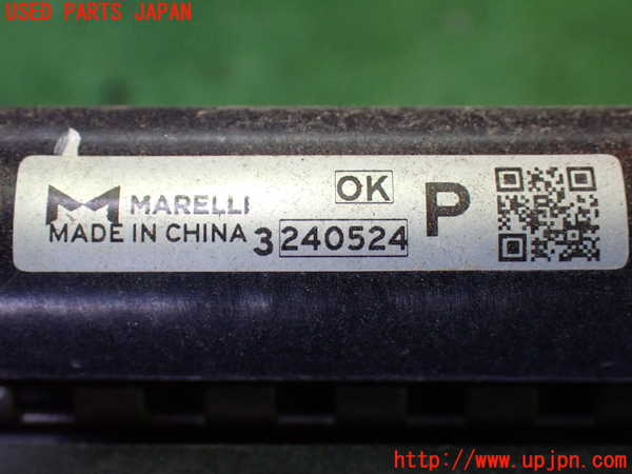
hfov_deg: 40.4
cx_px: 316
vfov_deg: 30.9
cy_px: 237
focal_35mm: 47
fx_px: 858
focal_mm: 8.4
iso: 800
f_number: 3.1
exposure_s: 1/60
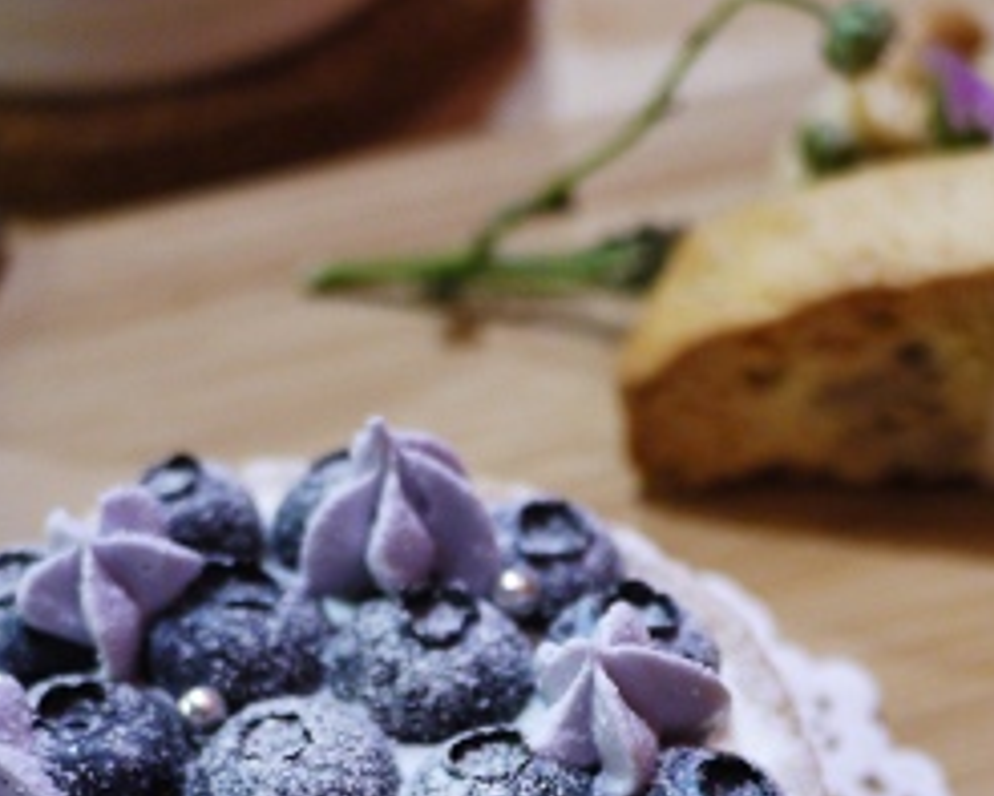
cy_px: 804
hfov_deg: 26.7
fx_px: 2090
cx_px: 614
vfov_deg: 20.8
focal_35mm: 71
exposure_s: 1/15
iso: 400
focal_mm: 14
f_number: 2.5
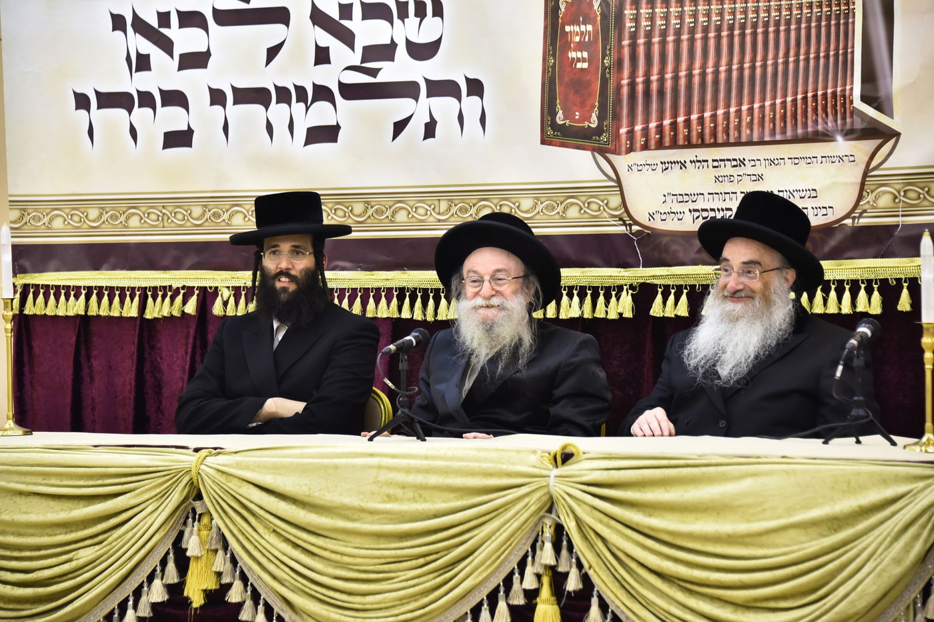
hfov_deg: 14.2
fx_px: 3761
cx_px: 467
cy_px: 311
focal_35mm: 145
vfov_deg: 9.5
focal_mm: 145
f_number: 5.6
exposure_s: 1/80
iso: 2000
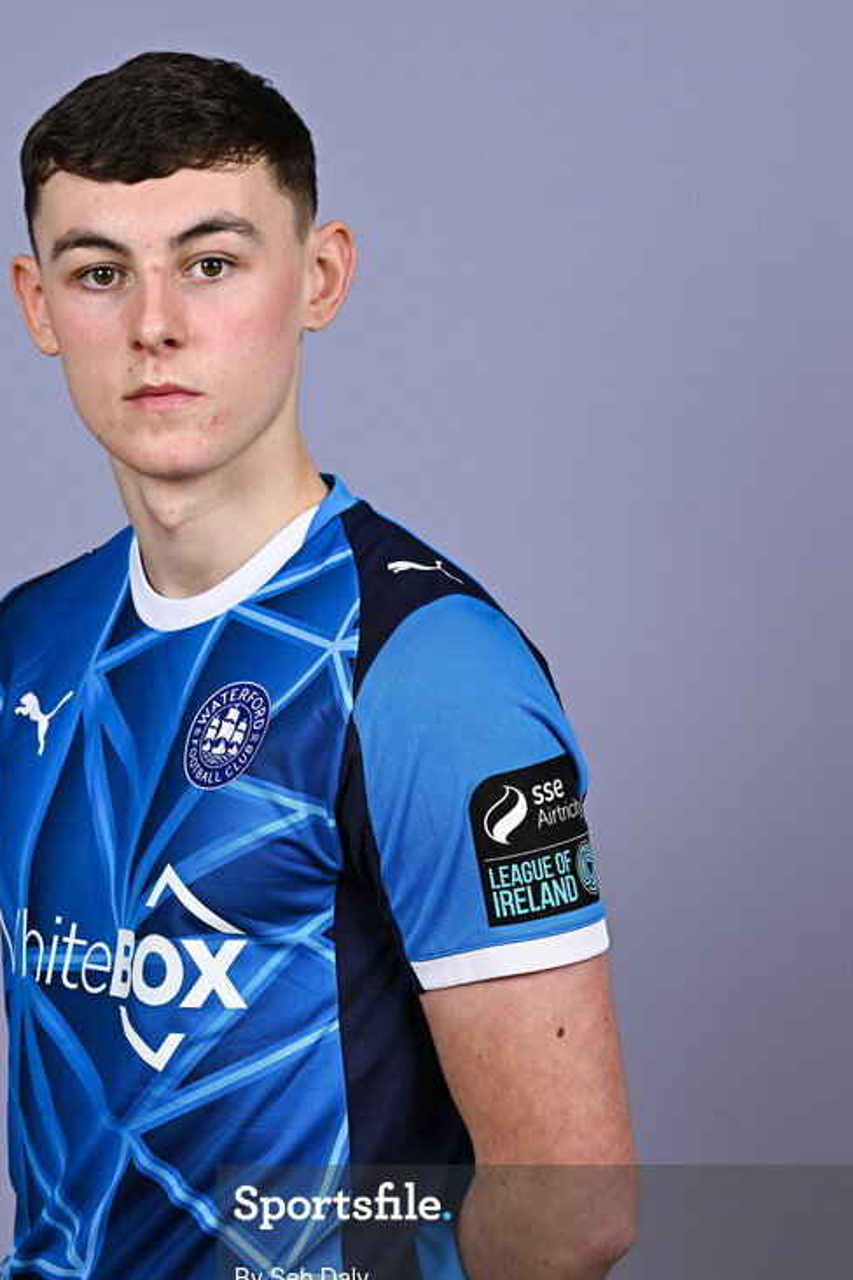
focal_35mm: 154
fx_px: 5473
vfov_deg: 13.3
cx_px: 303
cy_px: 794
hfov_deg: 8.9
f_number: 5.6
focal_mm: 110
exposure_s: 1/200
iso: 125
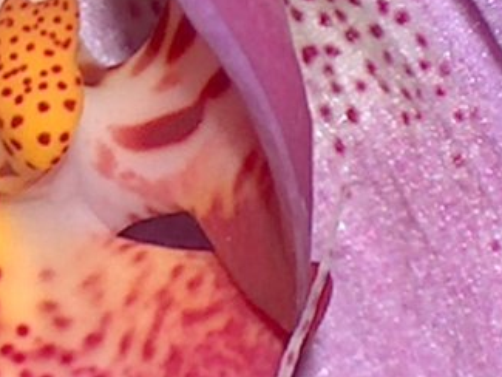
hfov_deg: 5.0
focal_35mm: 398
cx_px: 28
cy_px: 212
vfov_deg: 3.7
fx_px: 5774
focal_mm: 27.85
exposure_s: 1/180
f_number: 3
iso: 100
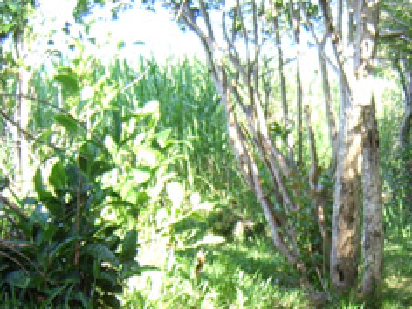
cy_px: 358
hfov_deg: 23.0
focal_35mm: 84
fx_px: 1000
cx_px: 323
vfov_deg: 16.9
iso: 100
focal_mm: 8.13
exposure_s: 1/125
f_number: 2.7
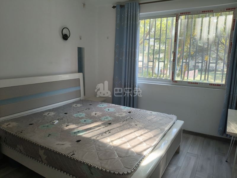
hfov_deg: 67.3
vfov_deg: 53.1
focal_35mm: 26
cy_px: 89
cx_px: 118
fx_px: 178
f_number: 1.8
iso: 80
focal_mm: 4.84
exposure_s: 1/100
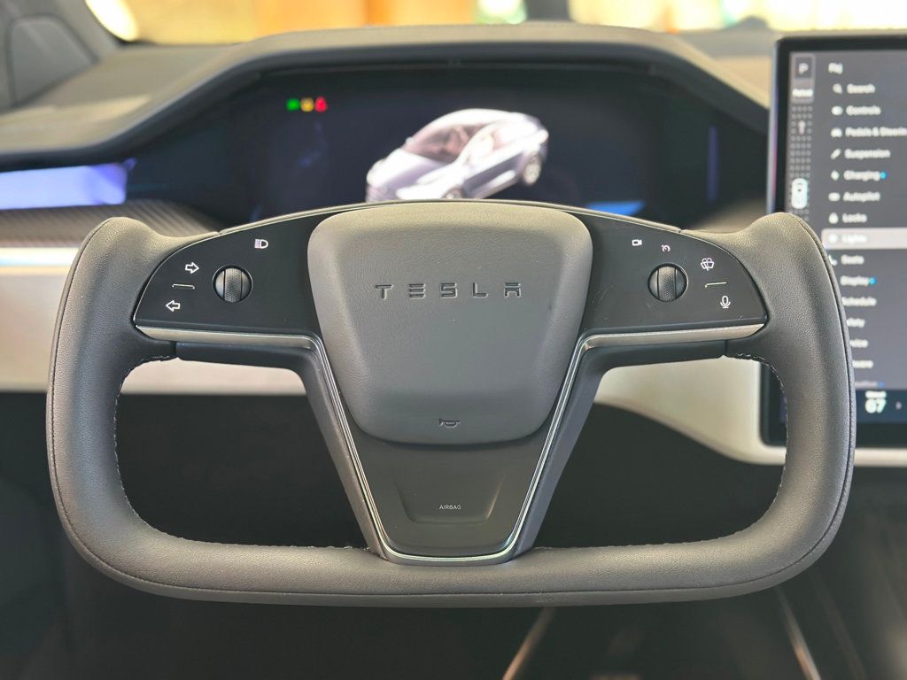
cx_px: 454
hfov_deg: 39.7
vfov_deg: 30.3
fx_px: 1258
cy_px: 340
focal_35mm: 48
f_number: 1.78
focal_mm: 6.86
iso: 400
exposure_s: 1/40
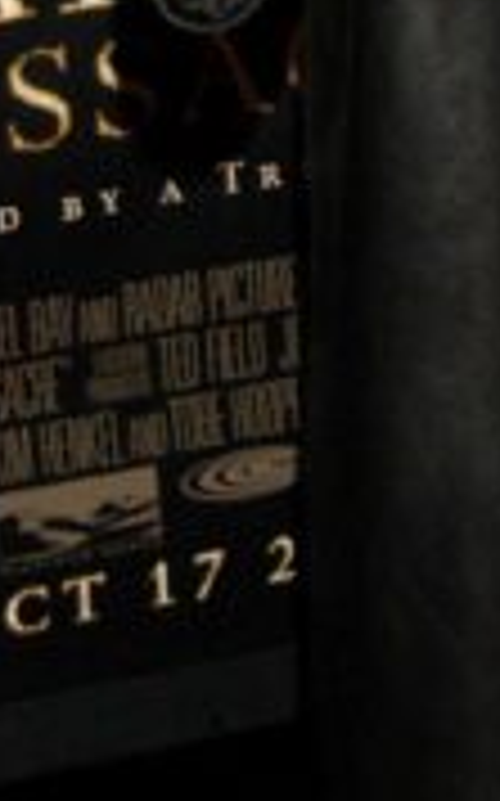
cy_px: -549
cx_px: 914
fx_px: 5787
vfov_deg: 7.7
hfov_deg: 4.9
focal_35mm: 265
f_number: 7.1
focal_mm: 48
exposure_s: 1/180
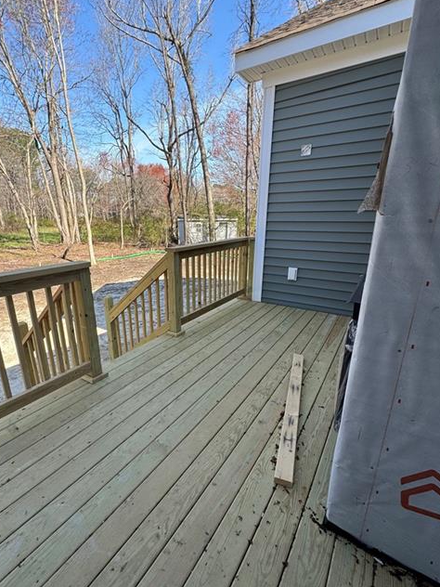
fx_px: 288
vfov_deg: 91.0
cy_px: 306
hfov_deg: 74.4
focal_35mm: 17
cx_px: 194
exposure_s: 1/451
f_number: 2.2
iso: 40
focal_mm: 2.22
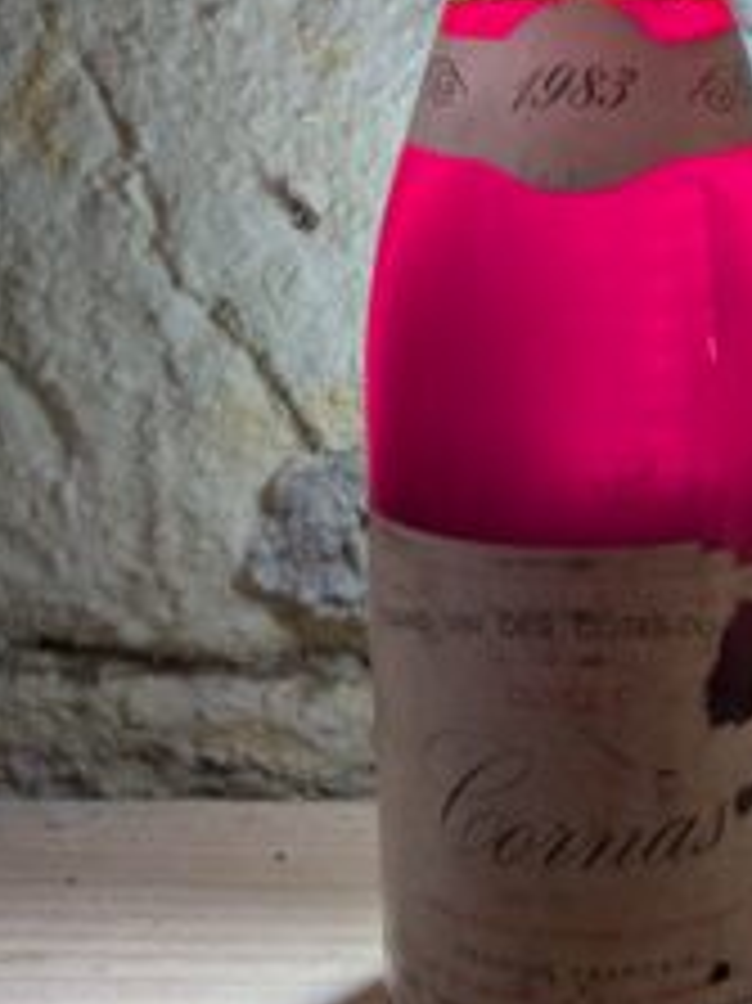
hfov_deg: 32.2
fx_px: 1247
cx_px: 648
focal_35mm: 43
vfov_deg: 43.0
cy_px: 302
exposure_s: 1/126
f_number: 1.68
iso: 20
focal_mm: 6.9
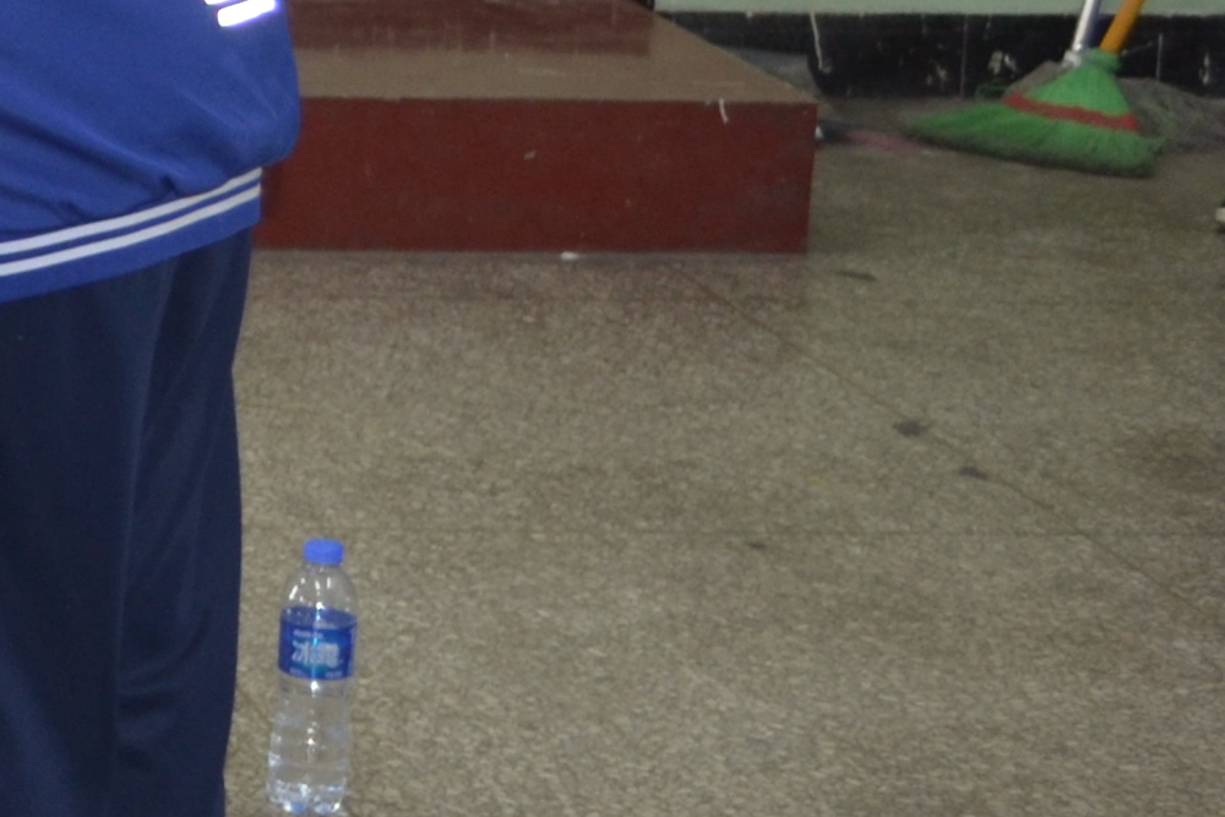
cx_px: -1303
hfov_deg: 11.9
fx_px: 5173
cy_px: -141
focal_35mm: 152
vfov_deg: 8.9
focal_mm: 22
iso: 400
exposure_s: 1/30
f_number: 3.8
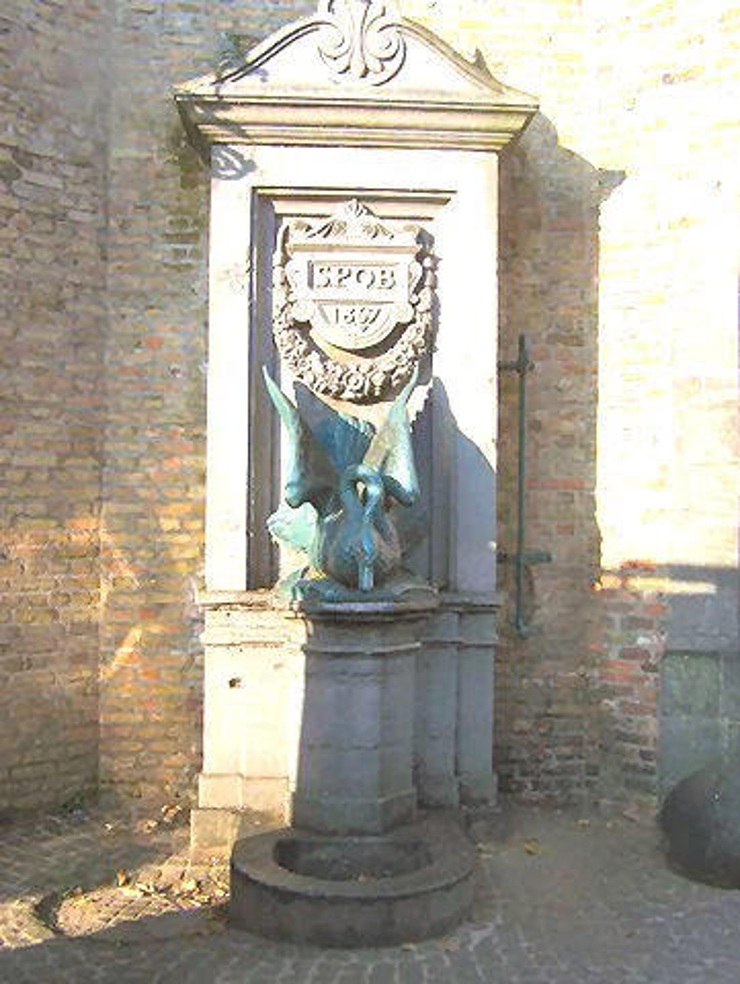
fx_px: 1081
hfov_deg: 37.8
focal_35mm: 38
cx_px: 370
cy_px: 492
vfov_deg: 48.9
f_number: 2.8
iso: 80
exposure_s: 1/200
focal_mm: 6.3
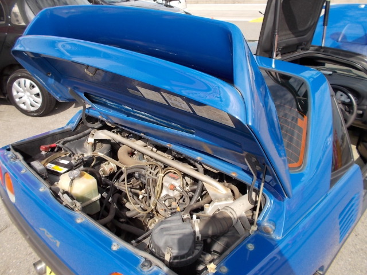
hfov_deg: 61.7
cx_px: 184
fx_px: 307
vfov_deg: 48.2
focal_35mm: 29
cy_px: 138
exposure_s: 1/400
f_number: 3.3
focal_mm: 4.1
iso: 80
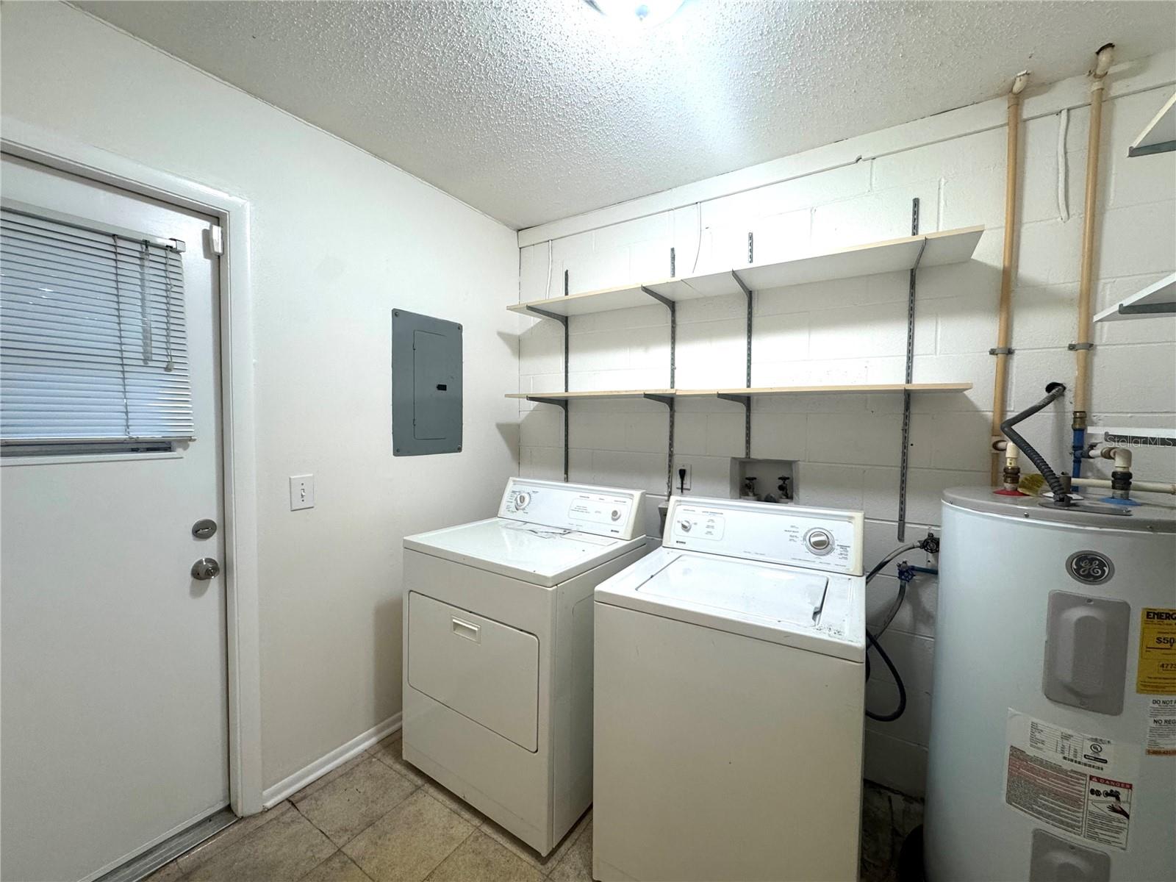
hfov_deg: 102.1
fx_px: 476
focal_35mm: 14
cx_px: 588
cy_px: 441
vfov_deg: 85.7
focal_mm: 2.22
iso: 200
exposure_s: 1/60
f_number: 2.2
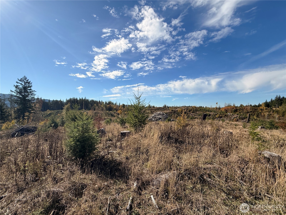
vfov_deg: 85.7
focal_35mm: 14
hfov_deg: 102.1
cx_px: 143
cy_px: 108
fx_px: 116
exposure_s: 1/2976
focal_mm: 2.22
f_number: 2.2
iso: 50
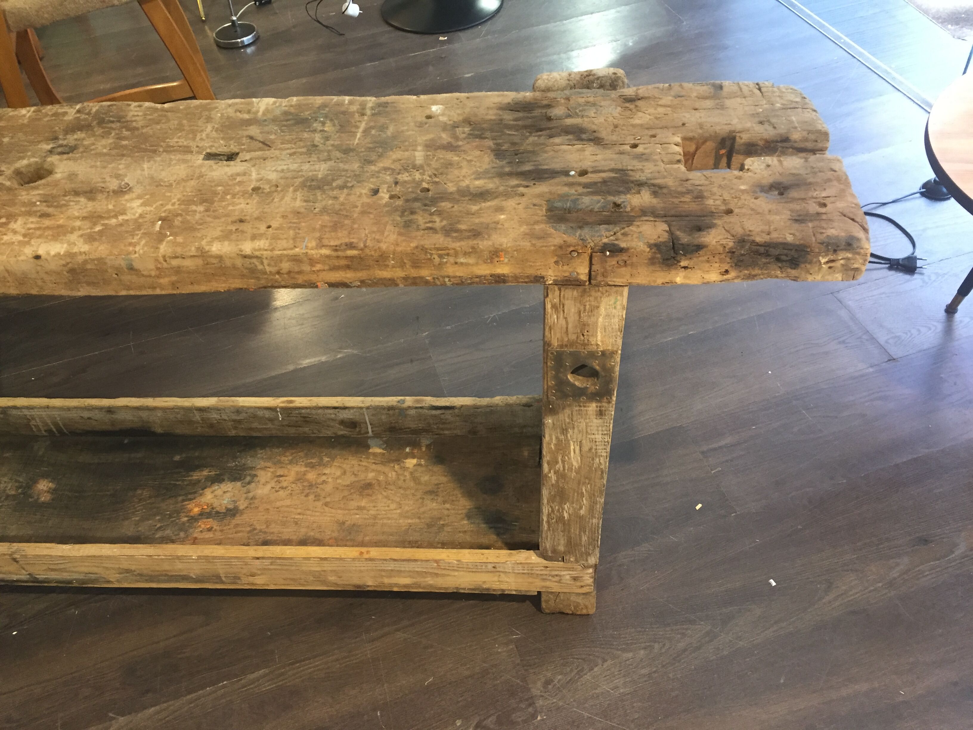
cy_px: 365
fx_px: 815
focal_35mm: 29
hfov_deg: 61.7
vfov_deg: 48.2
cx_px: 486
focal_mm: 4.15
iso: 200
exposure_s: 1/33
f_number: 2.2
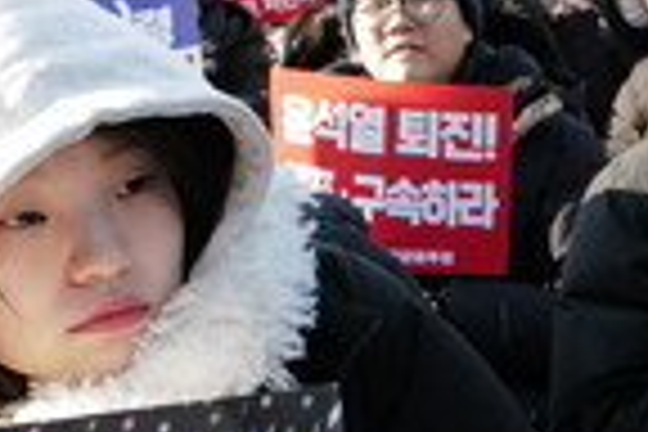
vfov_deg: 11.7
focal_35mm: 117
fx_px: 2106
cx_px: 724
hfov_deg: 16.9
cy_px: 320
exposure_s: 1/500
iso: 3200
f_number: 11
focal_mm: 28
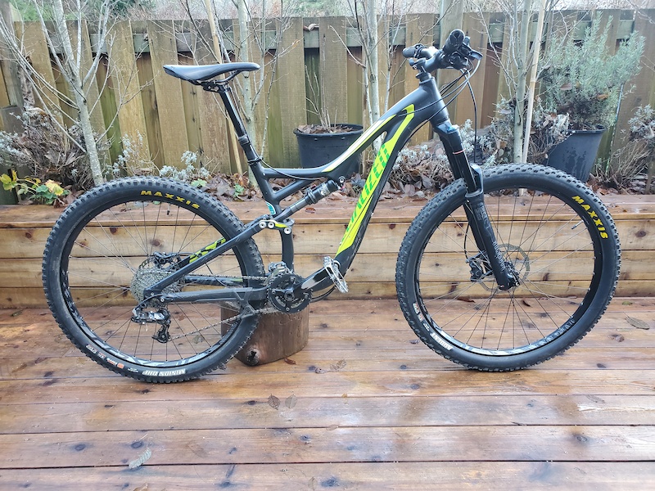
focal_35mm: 26
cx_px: 328
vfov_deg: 53.1
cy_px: 246
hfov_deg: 67.3
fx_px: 492
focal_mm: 4.3
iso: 200
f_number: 2.4
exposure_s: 1/60
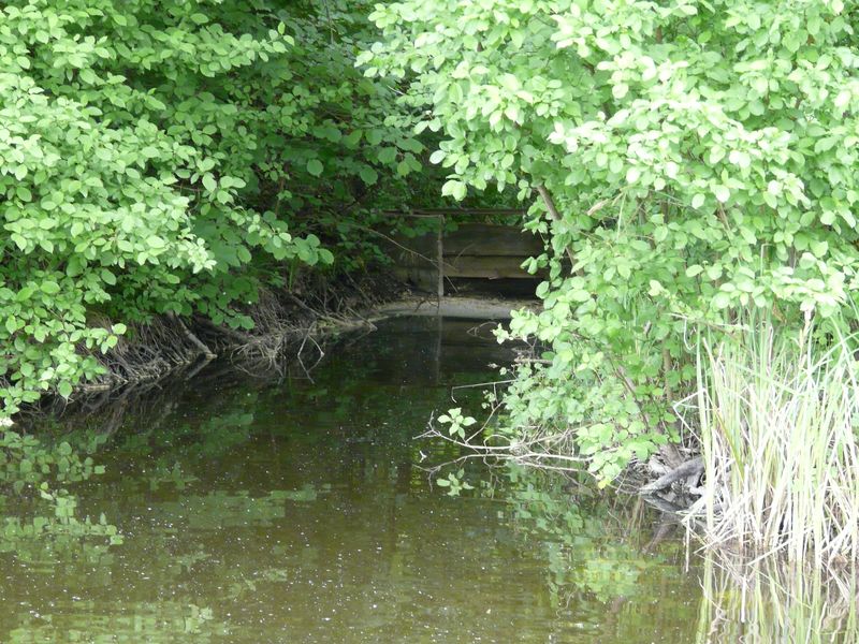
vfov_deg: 11.8
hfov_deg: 15.6
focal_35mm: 126
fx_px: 3127
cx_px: 430
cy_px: 322
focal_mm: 20.6
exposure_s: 1/40
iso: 400
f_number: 3.6
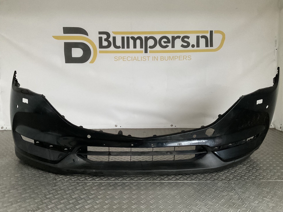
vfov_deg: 48.2
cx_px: 142
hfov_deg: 61.7
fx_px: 237
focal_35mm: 29
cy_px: 106
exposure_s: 1/30
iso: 400
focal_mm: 3
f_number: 1.8
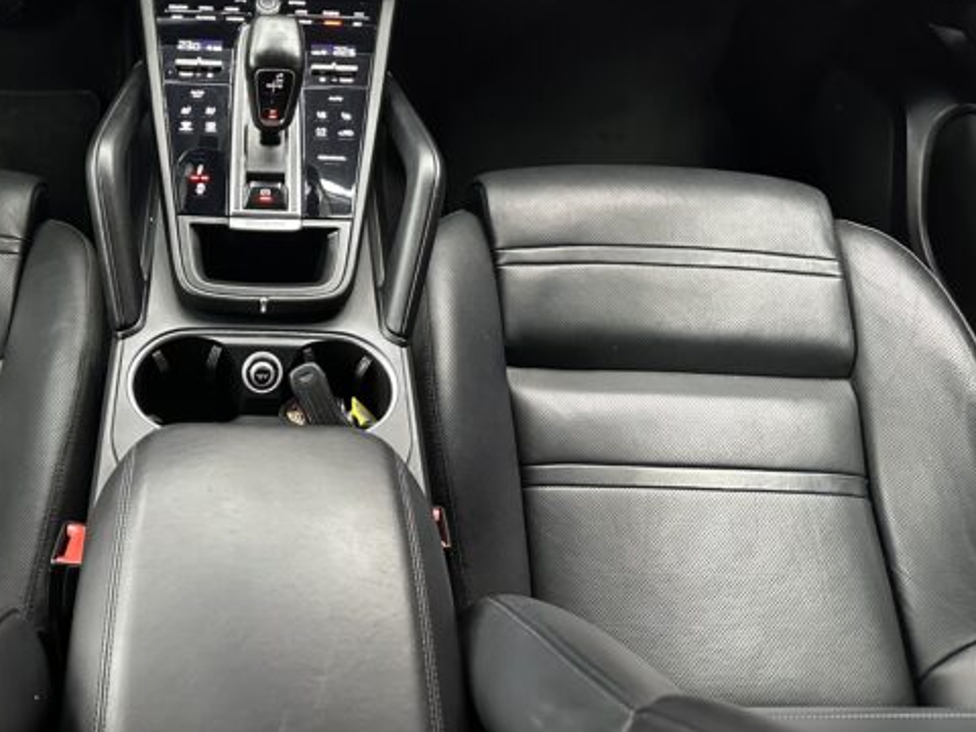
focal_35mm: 40
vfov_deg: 34.8
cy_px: 142
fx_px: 1128
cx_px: 279
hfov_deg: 45.6
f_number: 1.78
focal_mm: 6.86
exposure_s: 1/53
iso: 640
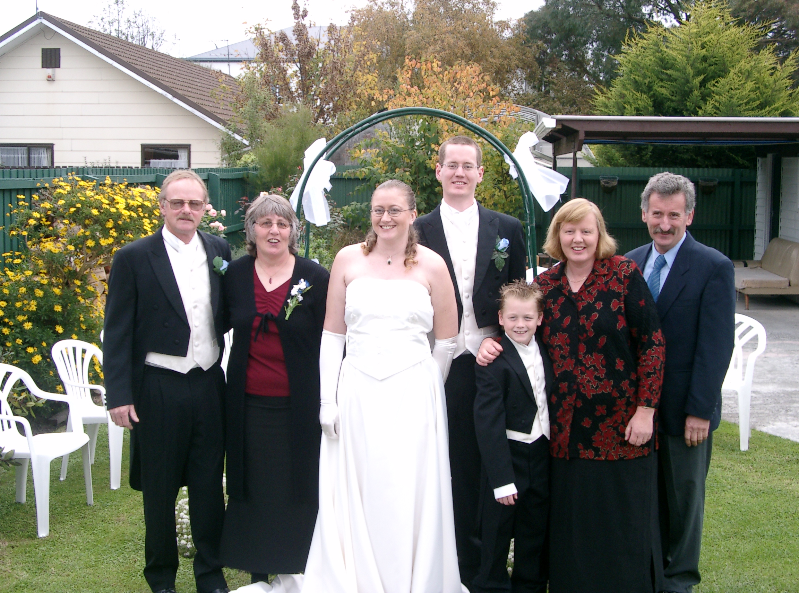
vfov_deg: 28.9
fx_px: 1150
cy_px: 296
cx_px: 400
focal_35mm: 50
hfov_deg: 38.3
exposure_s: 1/160
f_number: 3
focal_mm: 10.2
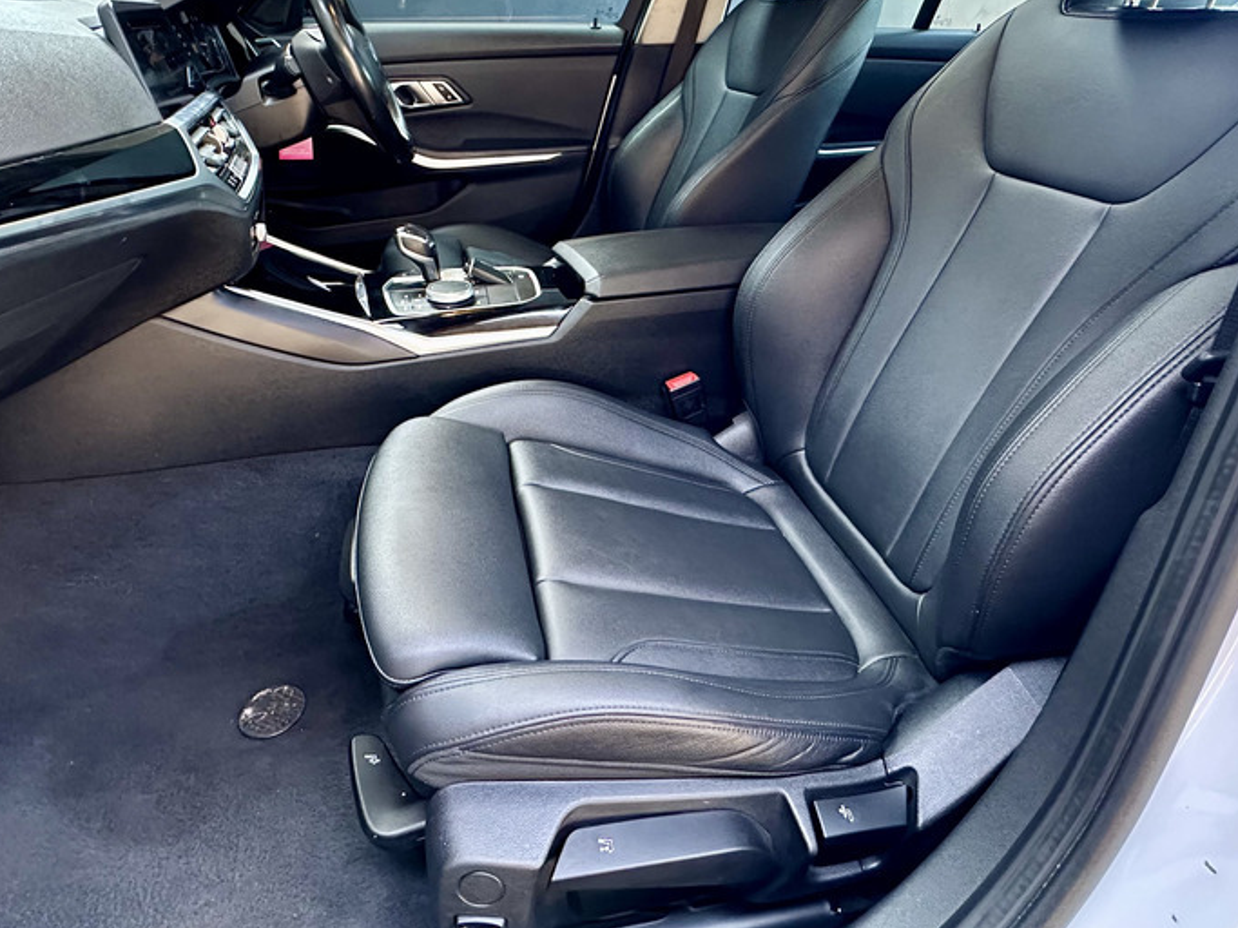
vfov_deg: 61.0
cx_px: 640
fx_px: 751
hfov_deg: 79.0
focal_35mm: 21
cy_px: 268
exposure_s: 1/49
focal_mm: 2.22
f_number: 2.2
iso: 800
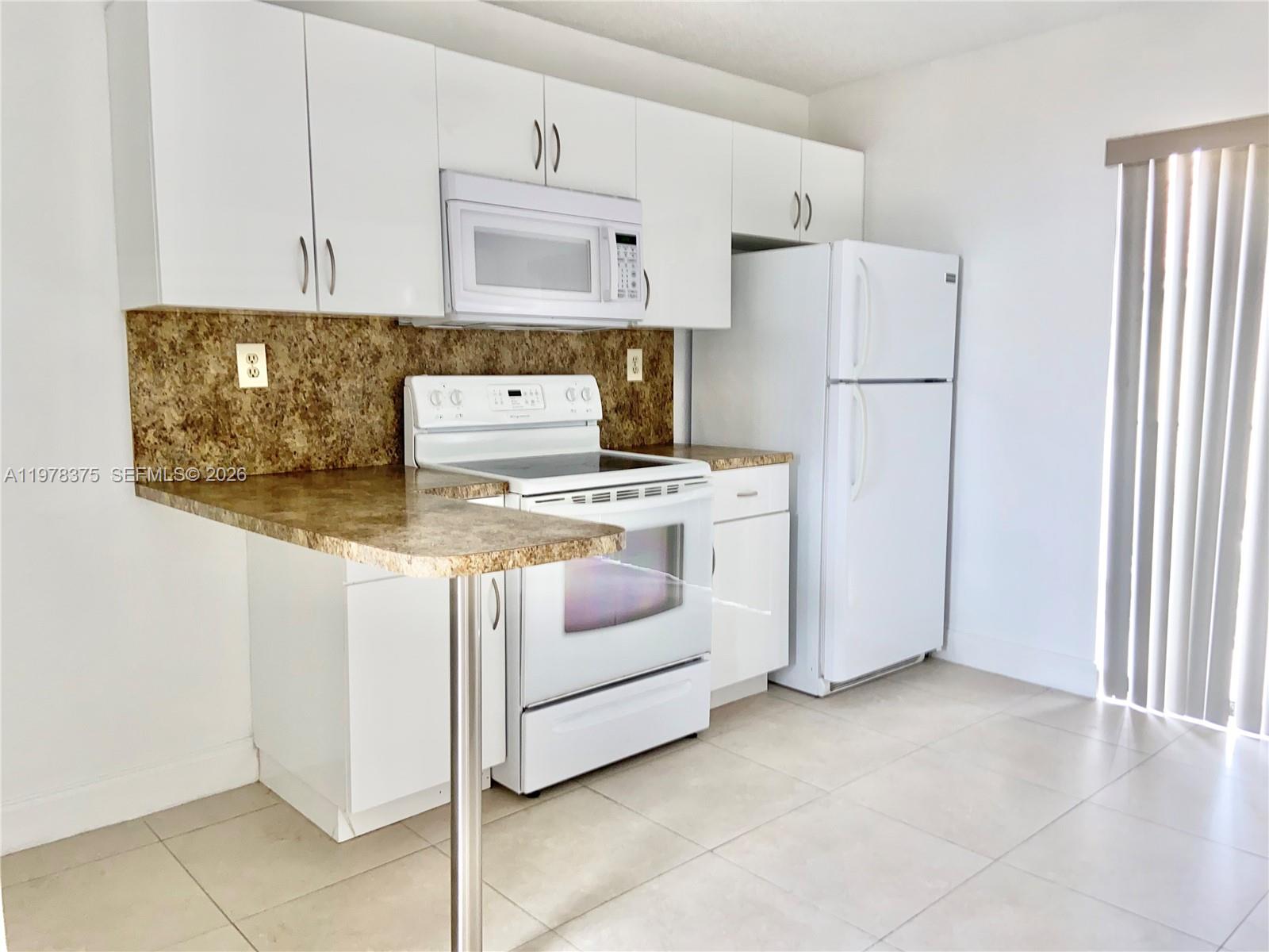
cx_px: 634
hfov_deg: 67.3
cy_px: 476
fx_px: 953
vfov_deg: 53.1
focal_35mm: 26
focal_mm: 4.25
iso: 40
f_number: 1.8
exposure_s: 1/30
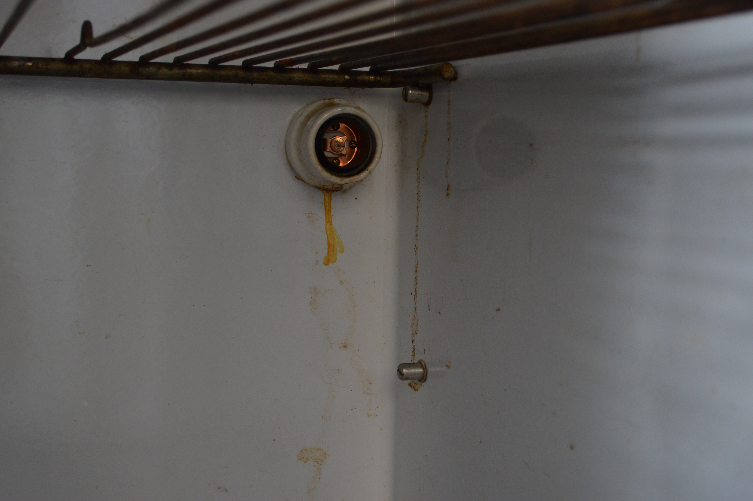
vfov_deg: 25.0
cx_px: 376
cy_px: 250
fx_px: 1128
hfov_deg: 36.9
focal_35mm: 54
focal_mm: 36
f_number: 5
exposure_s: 1/15
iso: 640
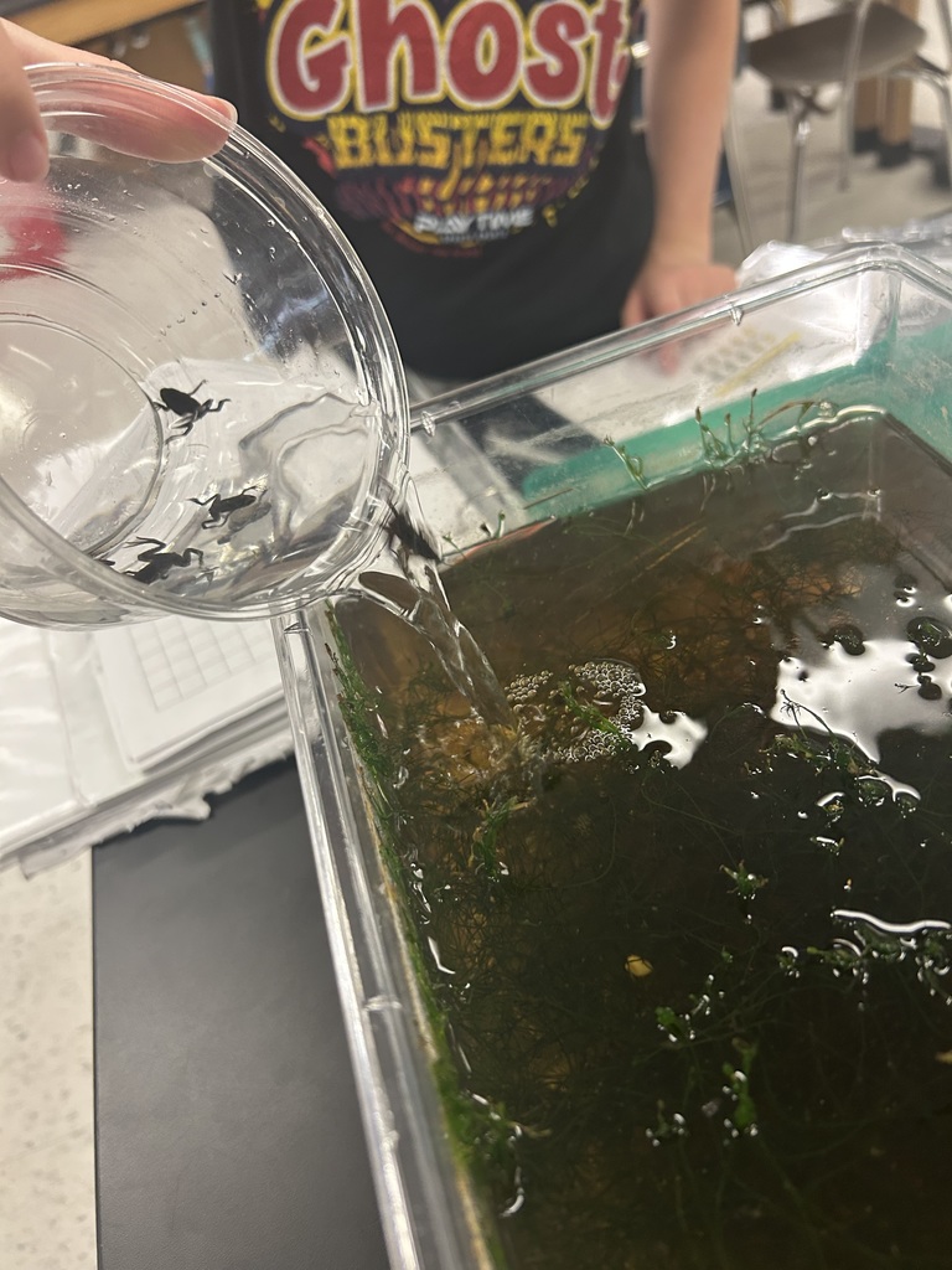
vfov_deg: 67.3
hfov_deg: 53.1
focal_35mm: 26
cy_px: 635
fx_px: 953
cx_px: 476
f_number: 1.5
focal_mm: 5.7
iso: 200
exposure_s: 1/60
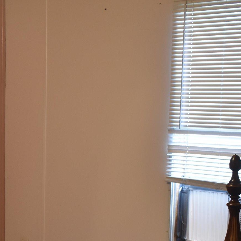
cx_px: -82
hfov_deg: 16.6
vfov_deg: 17.5
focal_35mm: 98
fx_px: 772
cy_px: 211
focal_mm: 22
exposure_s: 1/60
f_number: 4
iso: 500
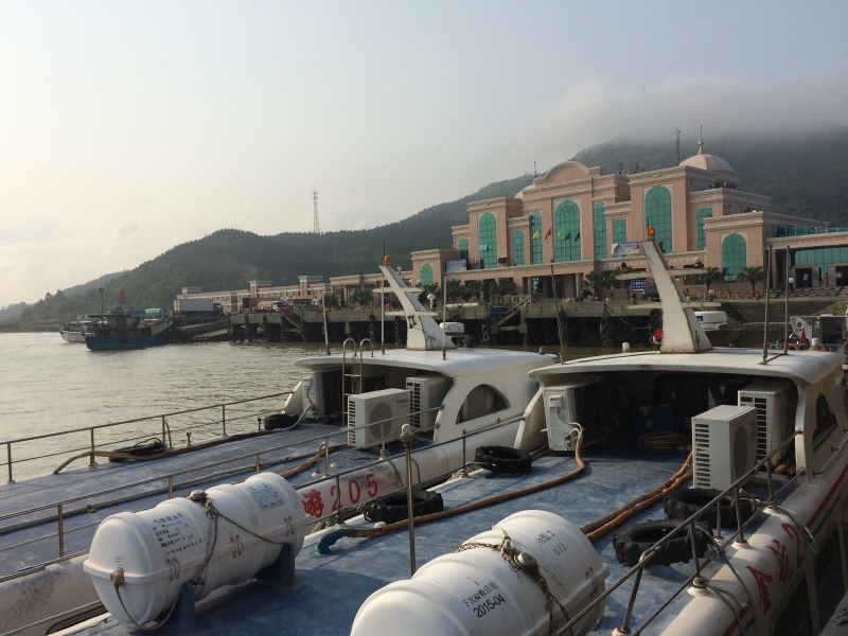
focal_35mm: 29
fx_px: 710
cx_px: 424
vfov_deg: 48.2
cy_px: 318
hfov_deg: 61.7
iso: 32
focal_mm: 4.15
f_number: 2.2
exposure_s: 1/4115
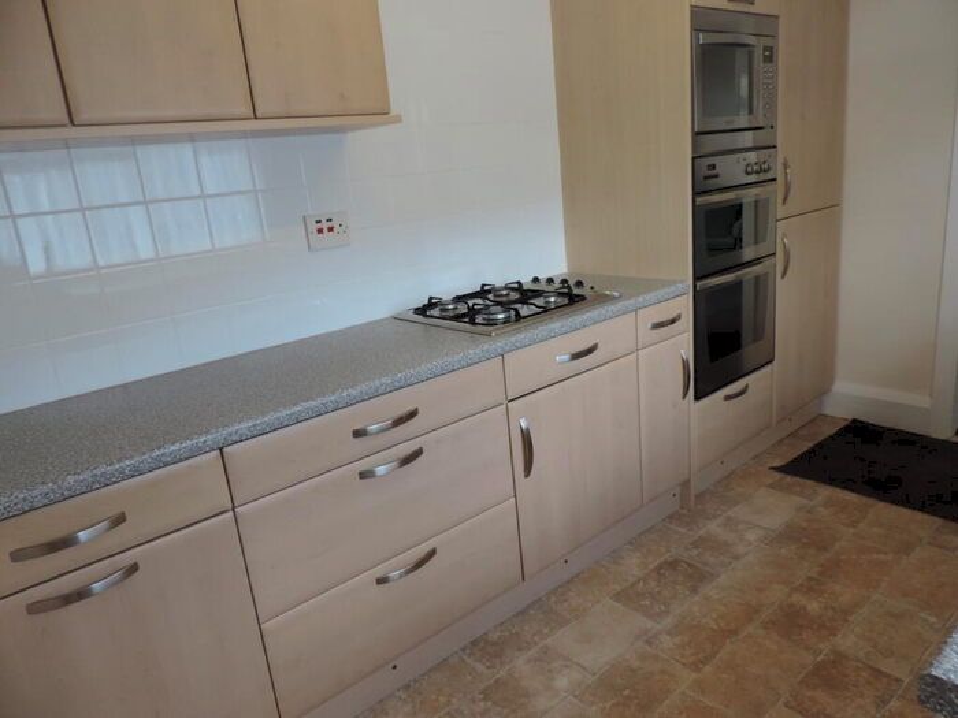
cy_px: 359
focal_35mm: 24
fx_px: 664
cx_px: 479
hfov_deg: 71.6
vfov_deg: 56.8
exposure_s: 1/30
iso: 220
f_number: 3
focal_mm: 4.3
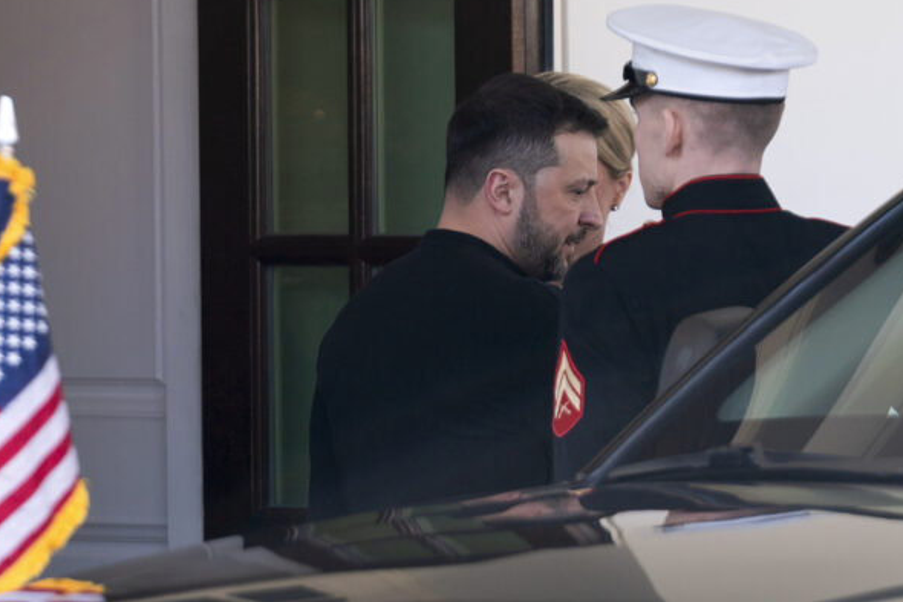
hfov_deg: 9.5
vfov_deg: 6.3
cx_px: 445
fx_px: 5441
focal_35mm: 217
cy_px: 304
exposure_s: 1/400
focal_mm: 200
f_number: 3.5
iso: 200
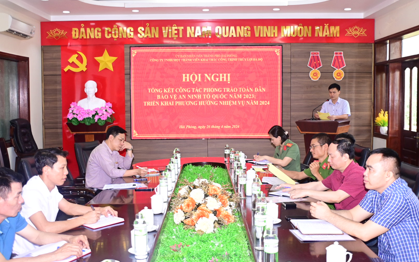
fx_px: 468
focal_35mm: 41
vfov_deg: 31.3
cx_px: 210
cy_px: 128
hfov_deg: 48.2
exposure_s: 1/250
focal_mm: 27
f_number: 4
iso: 1600
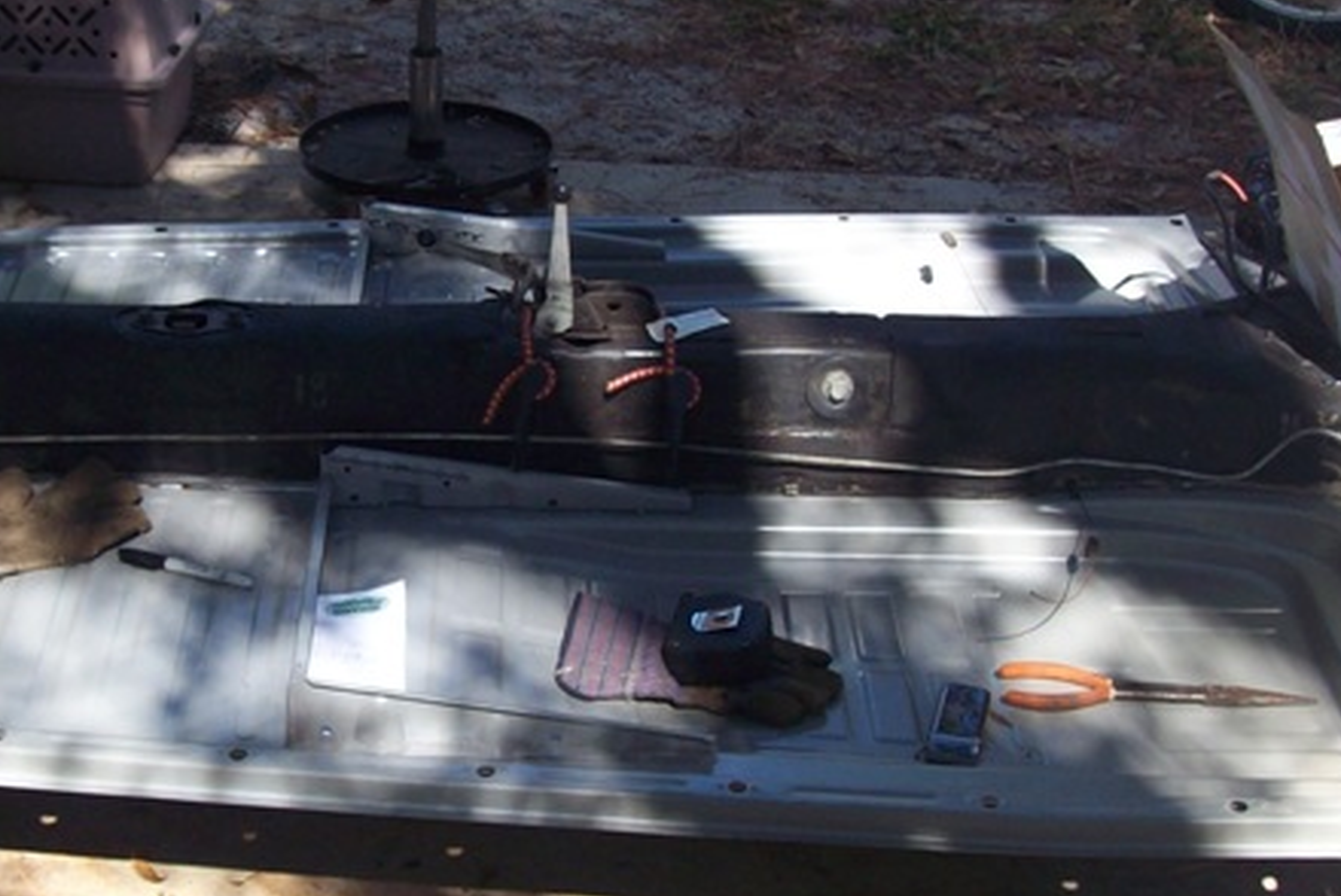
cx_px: 436
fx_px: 2535
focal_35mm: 68
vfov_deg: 20.0
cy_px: 460
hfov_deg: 29.4
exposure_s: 1/369
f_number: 2.7
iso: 80
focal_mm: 6
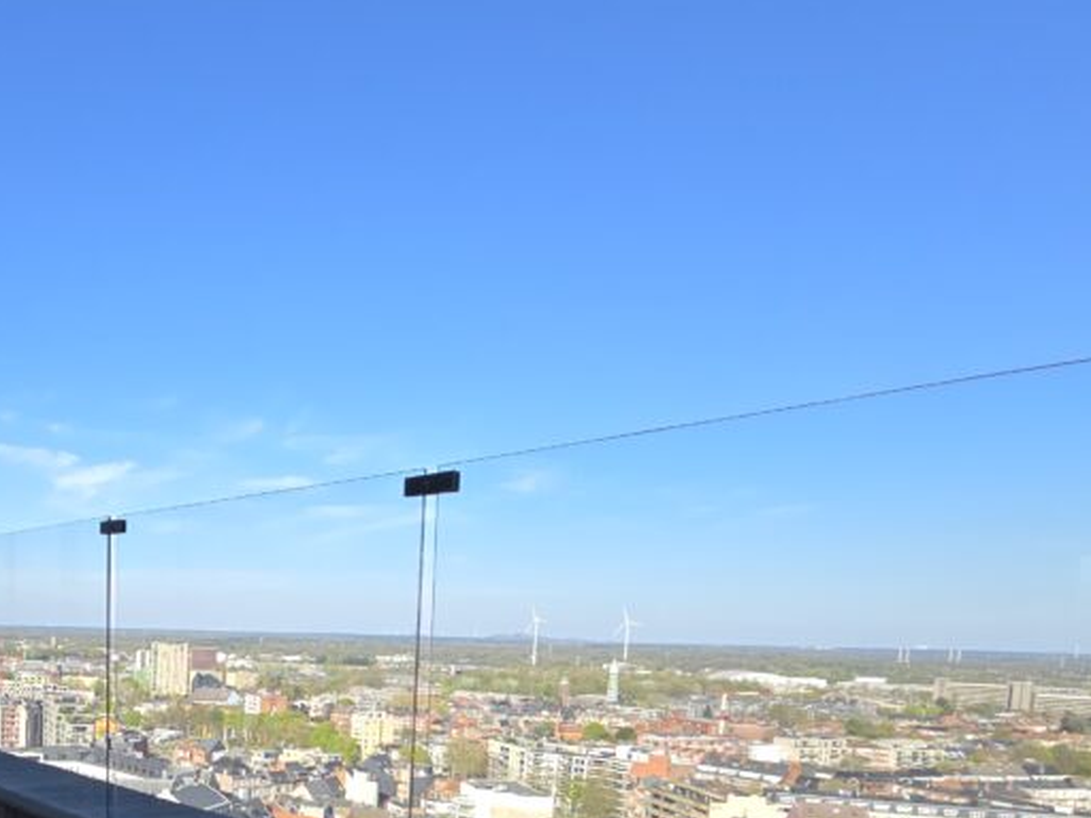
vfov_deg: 48.6
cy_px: 705
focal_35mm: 26
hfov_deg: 57.0
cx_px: 92
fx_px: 819
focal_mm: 2.2
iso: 50
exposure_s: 1/947
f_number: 2.2
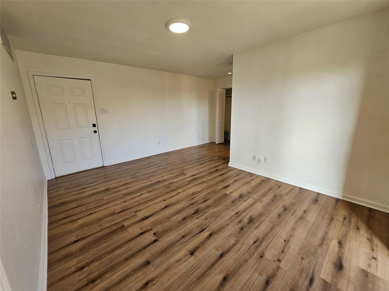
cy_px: 146
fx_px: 146
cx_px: 194
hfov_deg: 106.2
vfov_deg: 89.9
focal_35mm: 13
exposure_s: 1/77
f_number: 2.2
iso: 125
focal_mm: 2.2
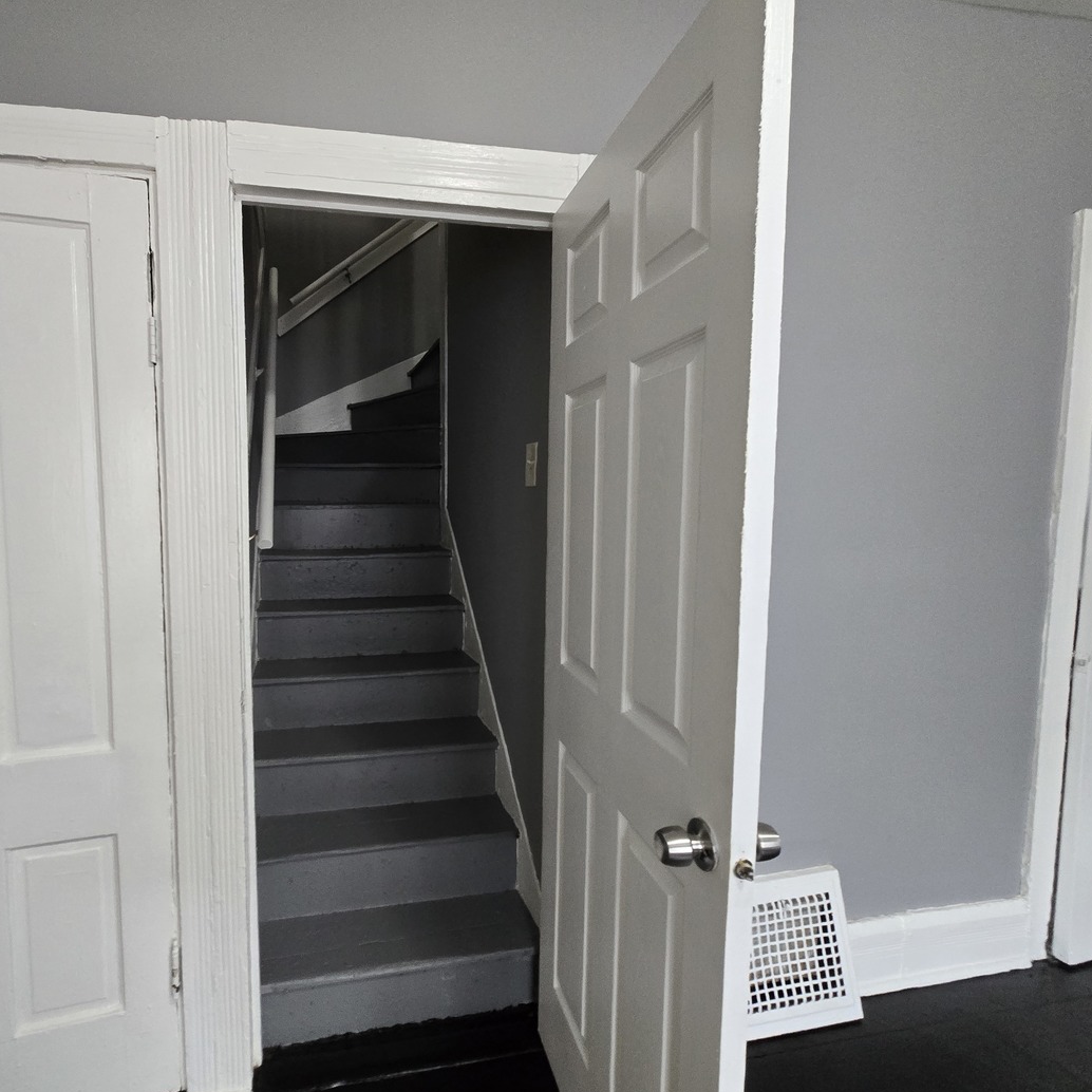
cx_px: 414
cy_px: 535
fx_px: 571
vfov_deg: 87.4
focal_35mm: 16
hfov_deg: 85.8
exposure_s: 1/60
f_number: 2.2
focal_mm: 2.2
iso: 500
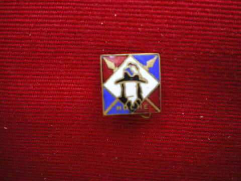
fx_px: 265
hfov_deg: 49.0
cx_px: 120
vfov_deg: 37.7
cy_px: 90
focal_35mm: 38
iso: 400
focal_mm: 6.3
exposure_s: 1/40
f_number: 3.1
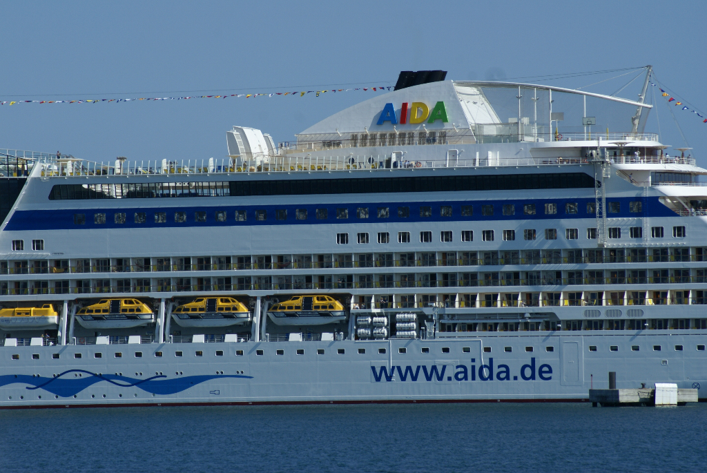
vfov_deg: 5.7
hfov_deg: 8.6
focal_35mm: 240
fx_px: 4718
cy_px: 236
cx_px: 354
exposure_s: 1/400
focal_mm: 160
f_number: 10
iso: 100
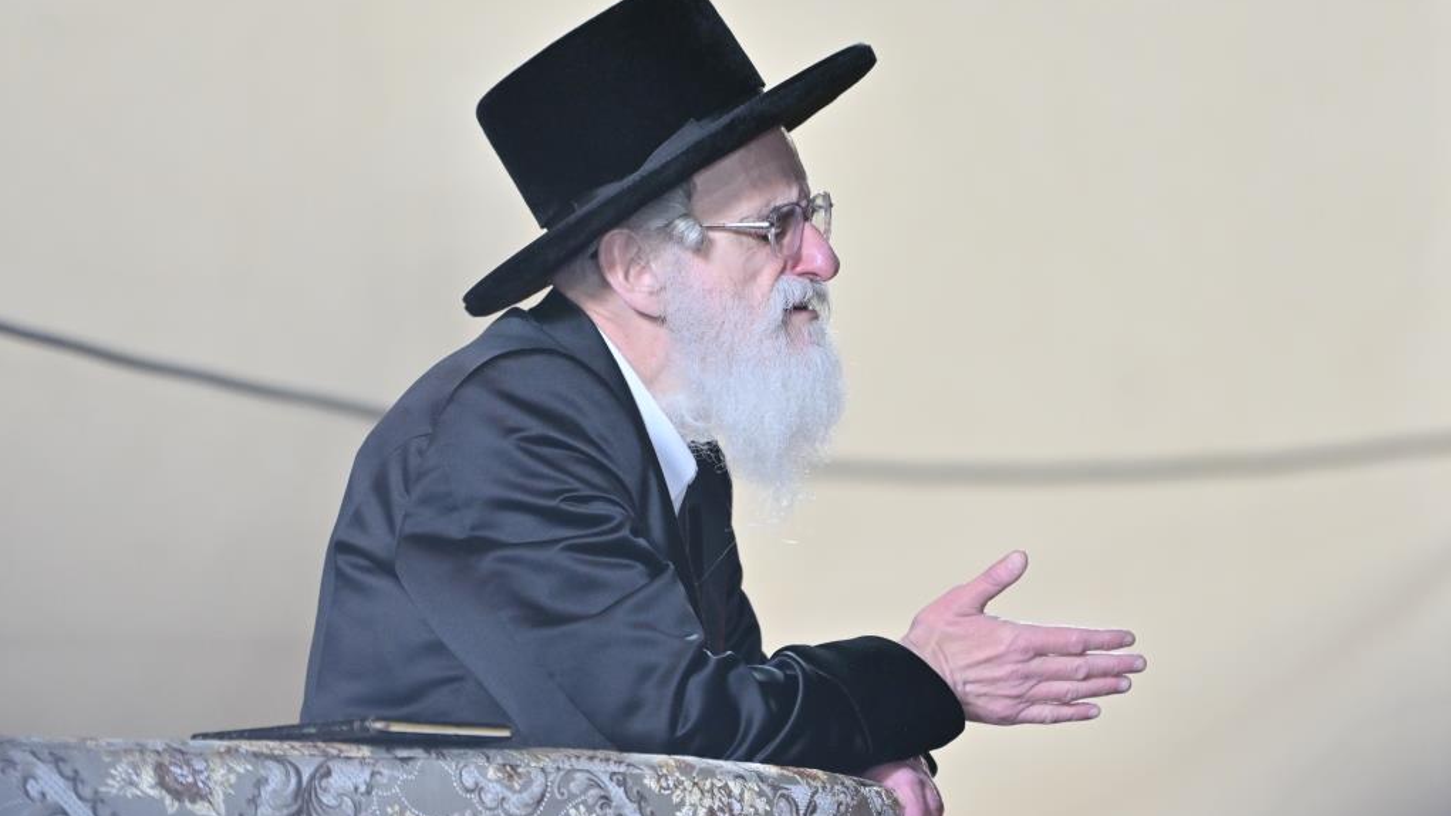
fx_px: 12118
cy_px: 385
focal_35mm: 315
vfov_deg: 3.9
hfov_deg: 6.9
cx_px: 725
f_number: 2.8
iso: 500
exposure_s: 1/125
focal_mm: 200
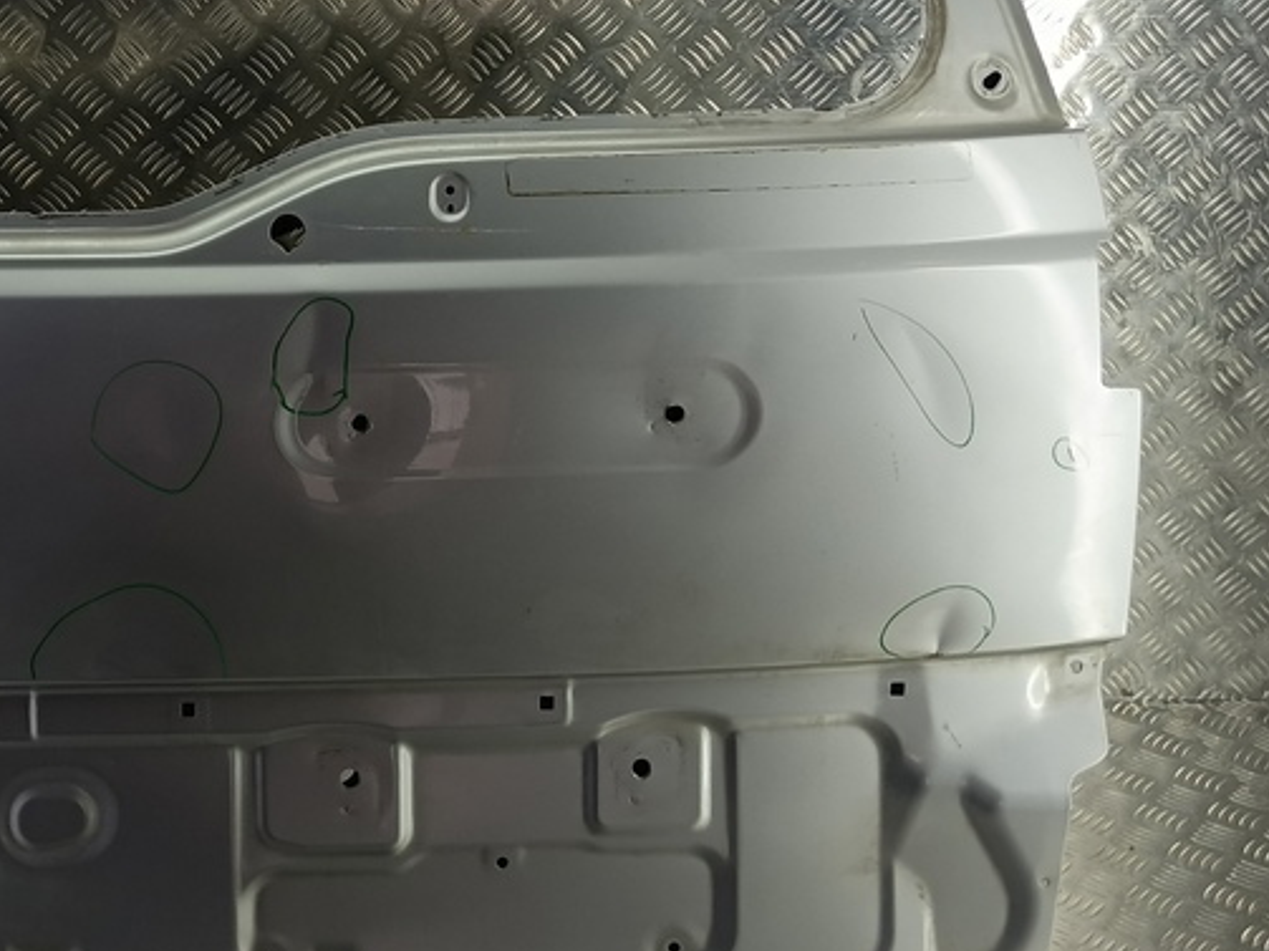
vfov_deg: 26.4
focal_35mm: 55
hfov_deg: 33.2
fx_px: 2016
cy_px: 300
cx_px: 131
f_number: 1.6
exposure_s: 1/50
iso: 78
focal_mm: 4.11
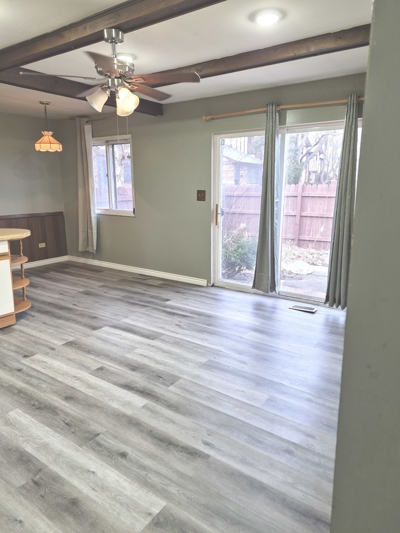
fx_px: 354
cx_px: 200
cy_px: 266
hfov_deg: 58.9
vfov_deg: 73.9
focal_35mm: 23
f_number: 1.8
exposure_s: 1/120
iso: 160
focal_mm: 5.4
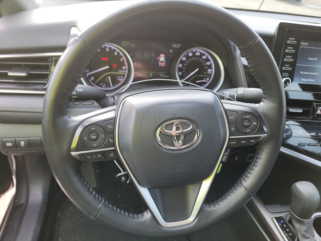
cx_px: 160
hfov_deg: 71.6
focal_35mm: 24
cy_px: 120
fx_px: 223
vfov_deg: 56.8
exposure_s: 1/59
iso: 102
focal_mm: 6.7
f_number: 1.8
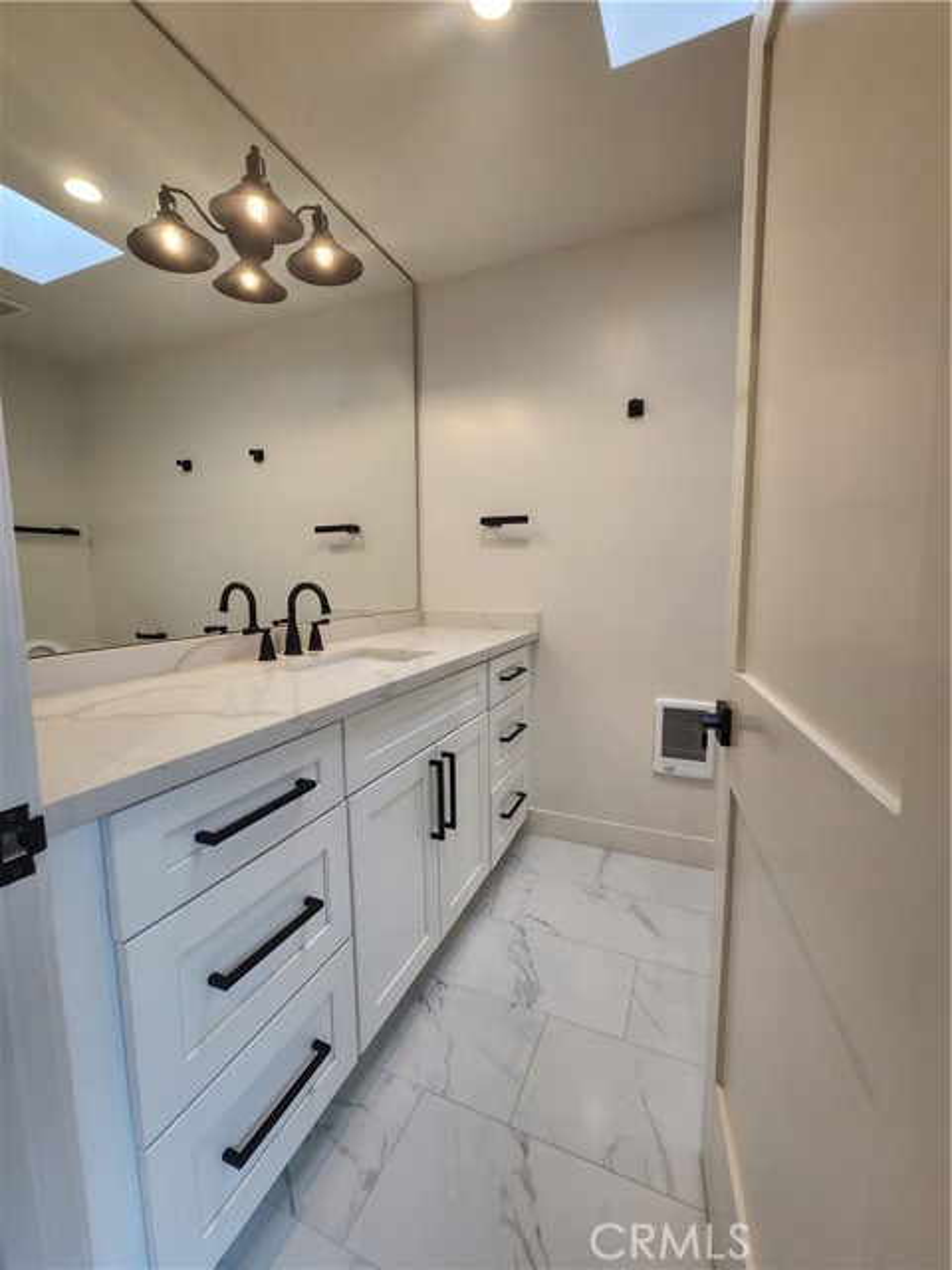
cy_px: 635
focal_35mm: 13
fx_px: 477
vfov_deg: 106.2
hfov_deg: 89.9
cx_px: 476
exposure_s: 1/60
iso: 80
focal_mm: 2.2
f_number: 2.2
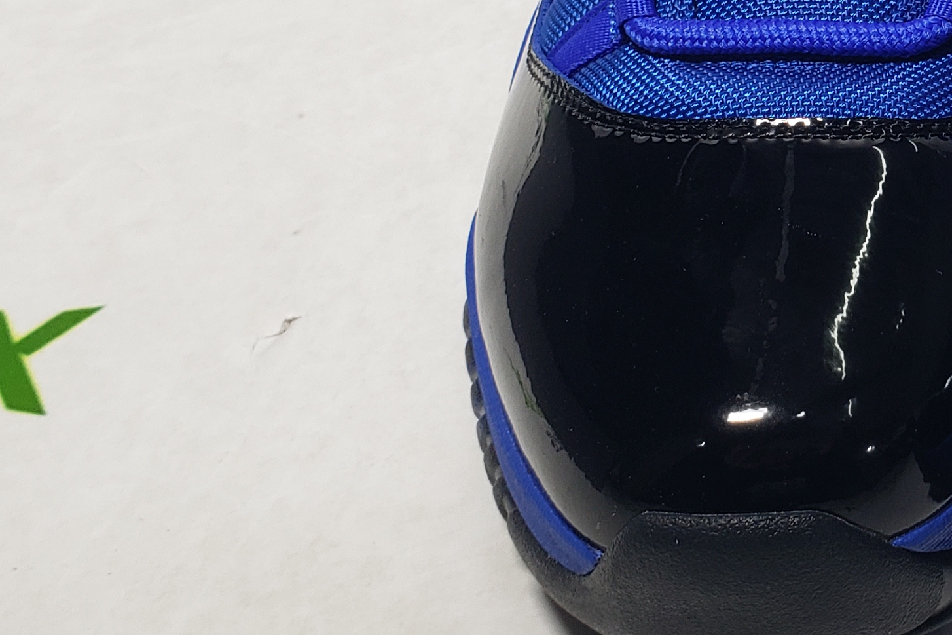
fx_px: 1983
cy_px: 46
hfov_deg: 25.1
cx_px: 1044
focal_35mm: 75
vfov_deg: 17.9
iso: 50
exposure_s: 1/164
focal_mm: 4.3
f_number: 2.4
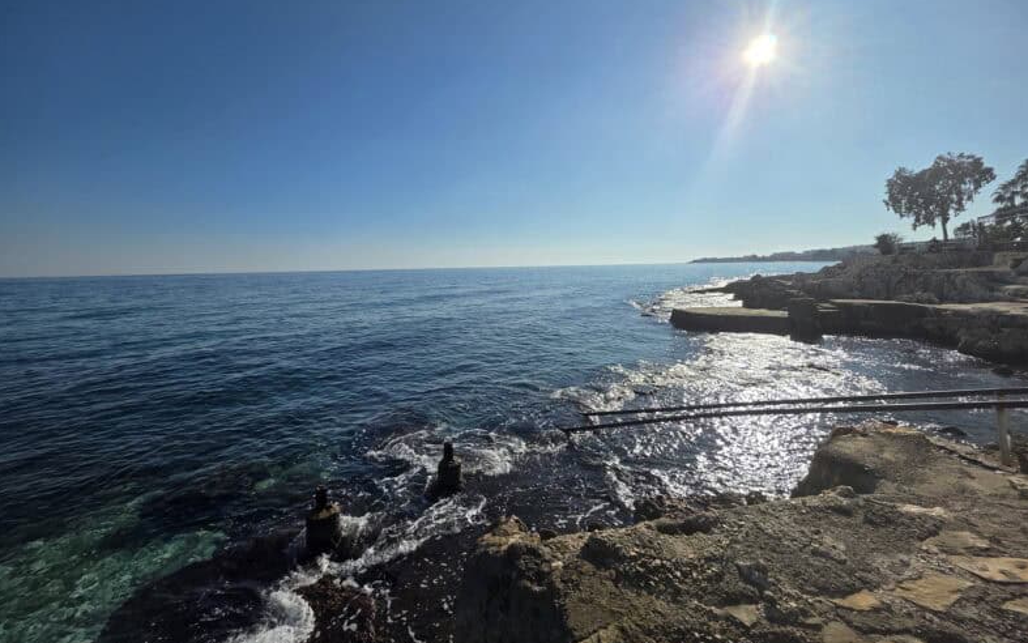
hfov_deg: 105.3
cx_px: 519
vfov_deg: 78.3
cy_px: 281
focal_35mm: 14
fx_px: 392
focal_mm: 2.2
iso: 40
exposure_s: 1/5581
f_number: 1.9
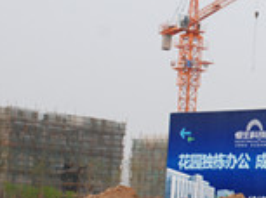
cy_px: 138
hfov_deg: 12.4
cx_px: 416
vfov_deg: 9.8
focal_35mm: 151
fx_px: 1156
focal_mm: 29
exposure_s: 1/400
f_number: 10
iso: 400
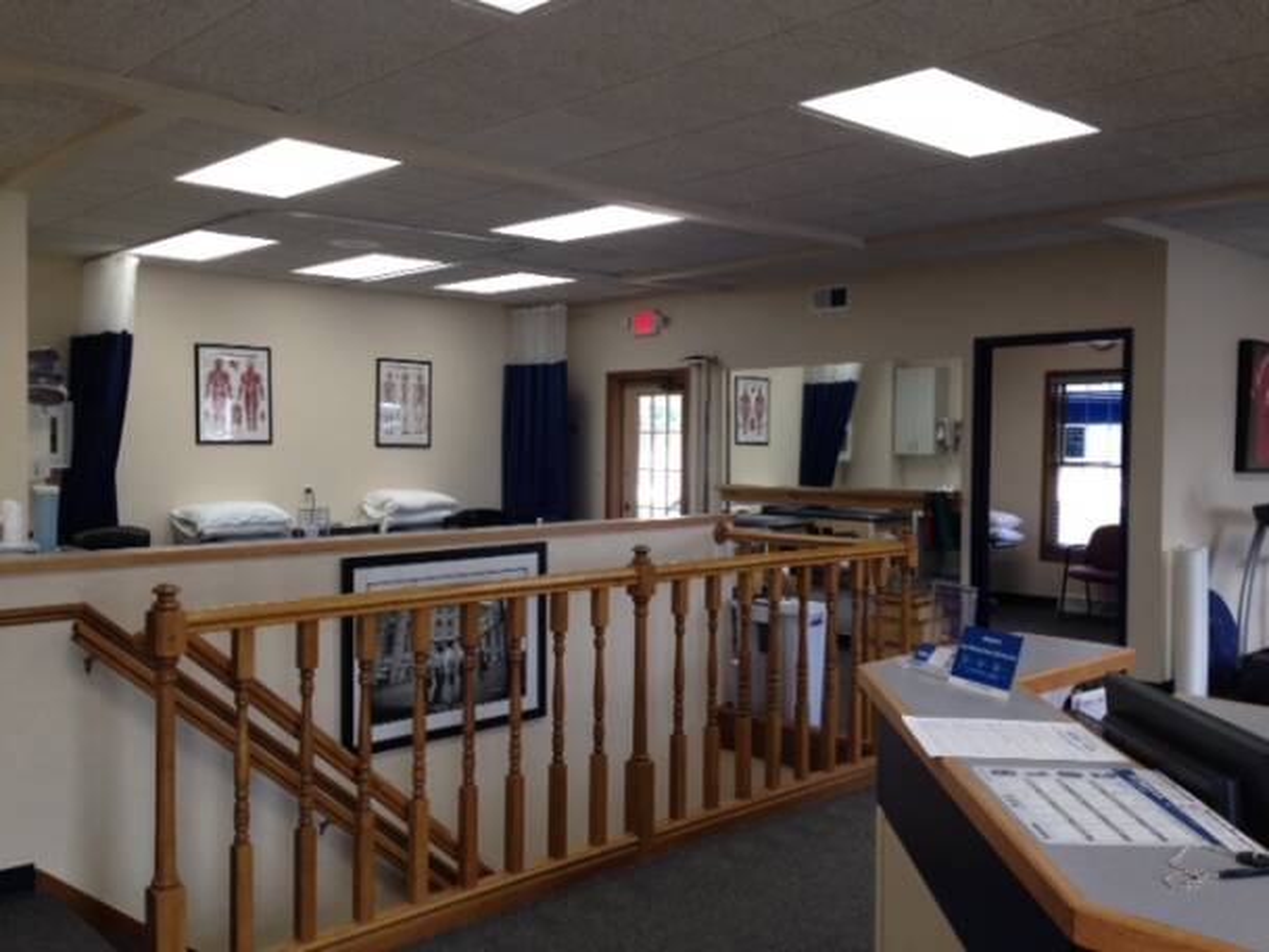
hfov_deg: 55.4
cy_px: 476
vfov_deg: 42.9
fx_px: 1210
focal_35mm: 33
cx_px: 634
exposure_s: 1/40
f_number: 2.4
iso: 50
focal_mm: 4.12
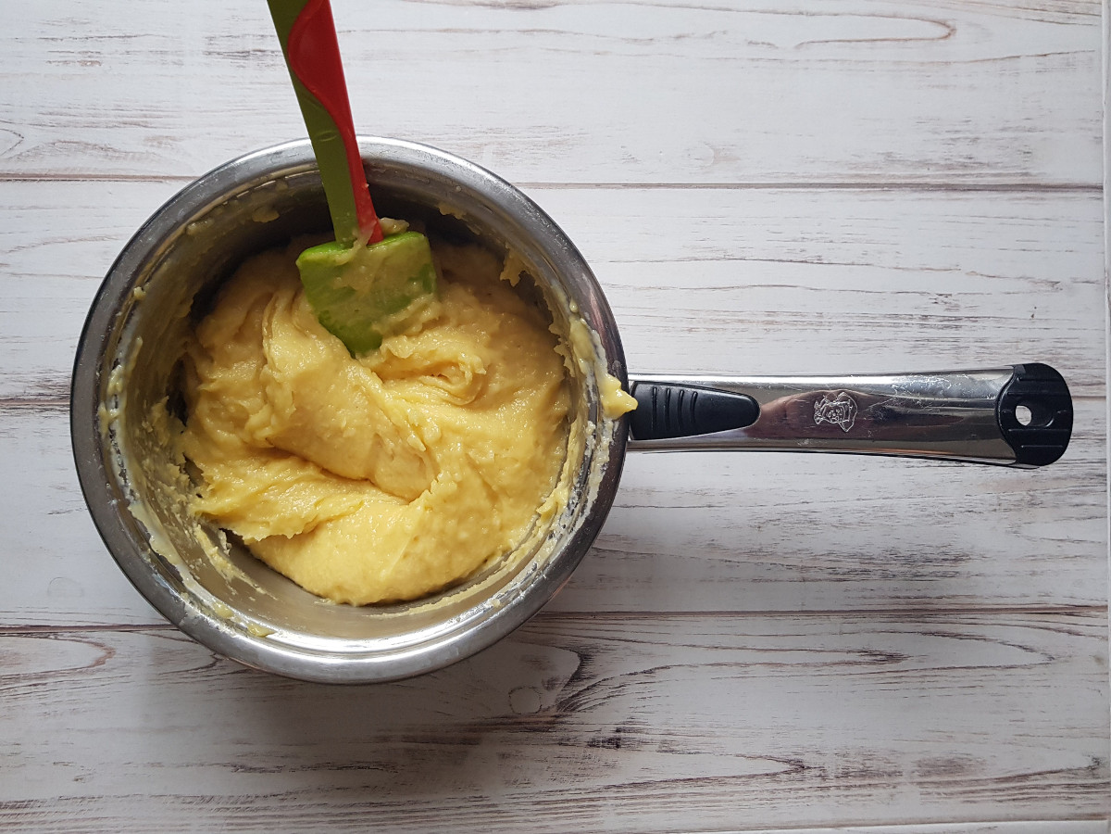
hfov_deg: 67.3
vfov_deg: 53.1
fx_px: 834
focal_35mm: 26
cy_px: 417
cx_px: 556
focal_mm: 4.2
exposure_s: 1/33
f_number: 1.7
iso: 160
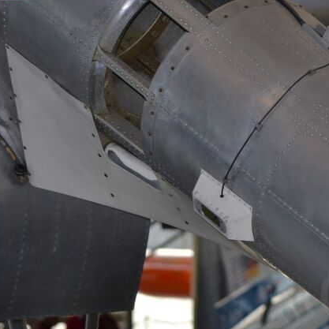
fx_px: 4118
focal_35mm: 383
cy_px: 279
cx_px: 383
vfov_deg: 4.6
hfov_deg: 4.6
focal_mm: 98
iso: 400
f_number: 4.5
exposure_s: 1/100
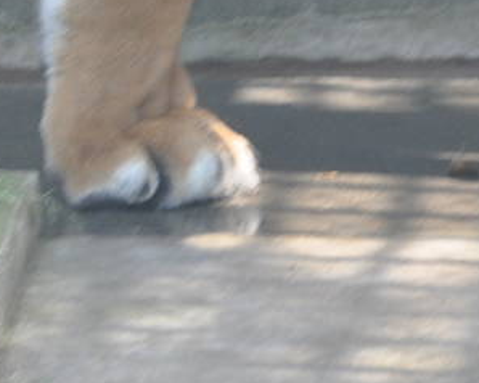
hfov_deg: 3.1
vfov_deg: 2.5
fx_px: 8770
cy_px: -455
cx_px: 53
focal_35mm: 619
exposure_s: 1/250
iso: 560
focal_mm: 82
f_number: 4.5
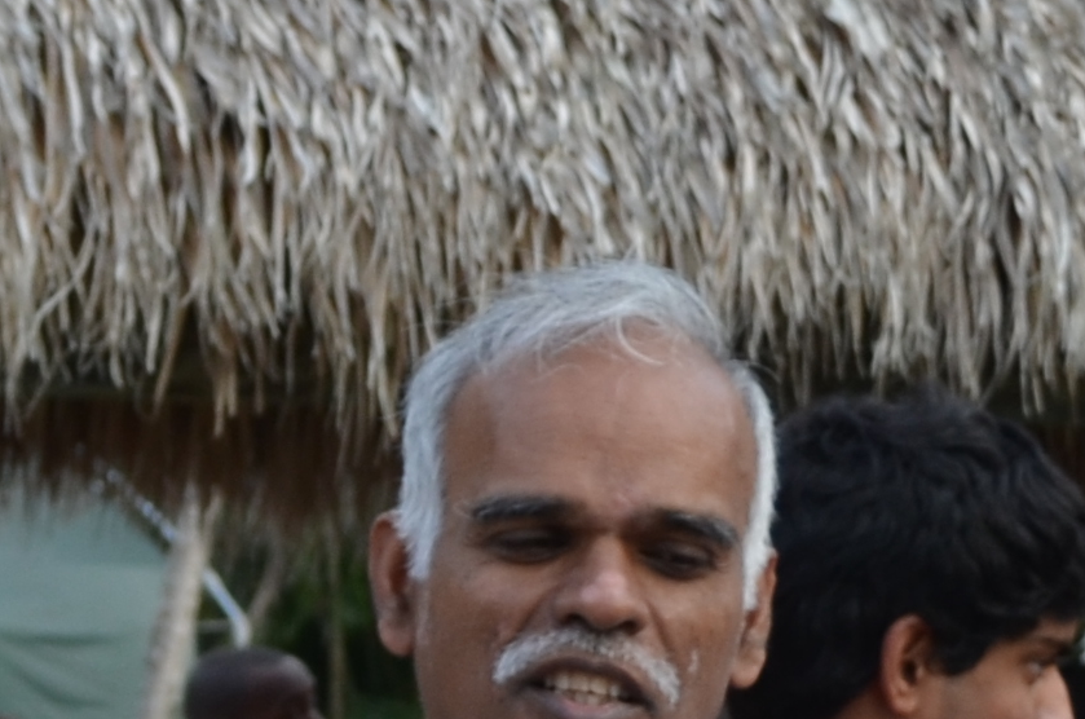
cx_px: -1565
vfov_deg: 5.9
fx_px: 6889
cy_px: 1040
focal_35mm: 229
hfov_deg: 8.2
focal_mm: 26
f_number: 5.6
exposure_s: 1/125
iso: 200
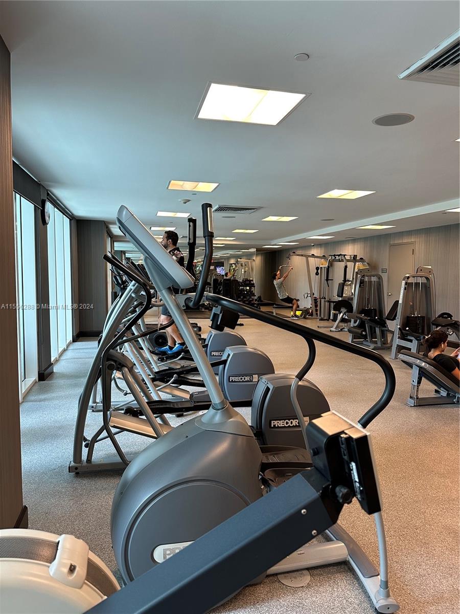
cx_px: 230
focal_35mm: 24
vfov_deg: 71.6
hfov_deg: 56.8
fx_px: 425
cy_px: 307
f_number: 1.78
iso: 200
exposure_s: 1/60
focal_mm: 6.86
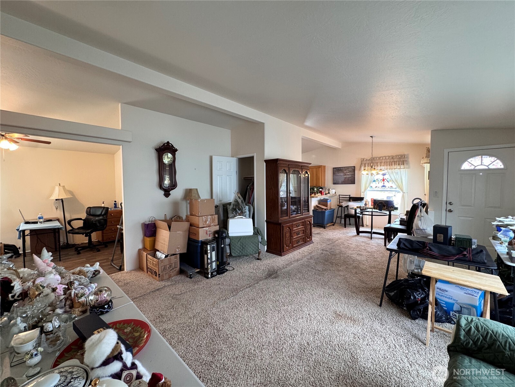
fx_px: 208
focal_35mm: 14
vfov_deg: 85.7
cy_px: 194
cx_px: 258
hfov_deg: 102.1
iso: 200
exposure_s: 1/60
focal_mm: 2.22
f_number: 2.2
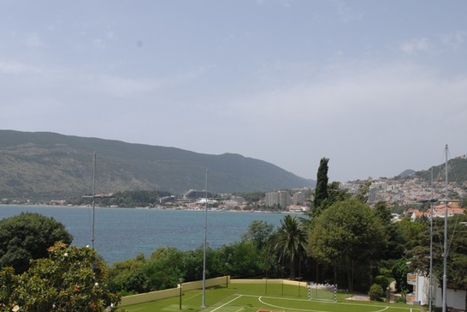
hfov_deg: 46.5
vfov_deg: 31.8
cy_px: 210
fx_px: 541
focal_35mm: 42
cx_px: 196
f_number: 11
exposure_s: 1/250
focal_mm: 19
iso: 160
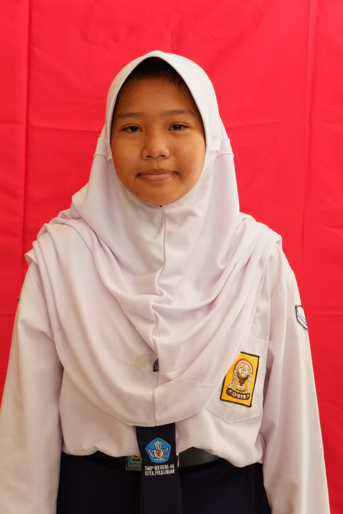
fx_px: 1029
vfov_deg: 28.1
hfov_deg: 18.9
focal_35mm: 72
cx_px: 172
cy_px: 257
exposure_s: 1/85
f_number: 5.6
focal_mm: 48.4
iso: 3200
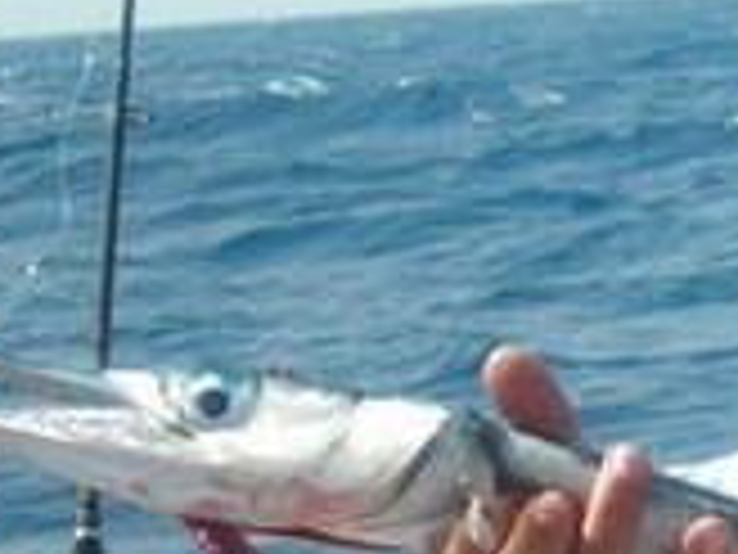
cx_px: 990
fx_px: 3113
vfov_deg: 10.0
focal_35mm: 146
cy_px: 712
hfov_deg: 13.0
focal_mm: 6.3
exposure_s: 1/144
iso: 50
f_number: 6.4
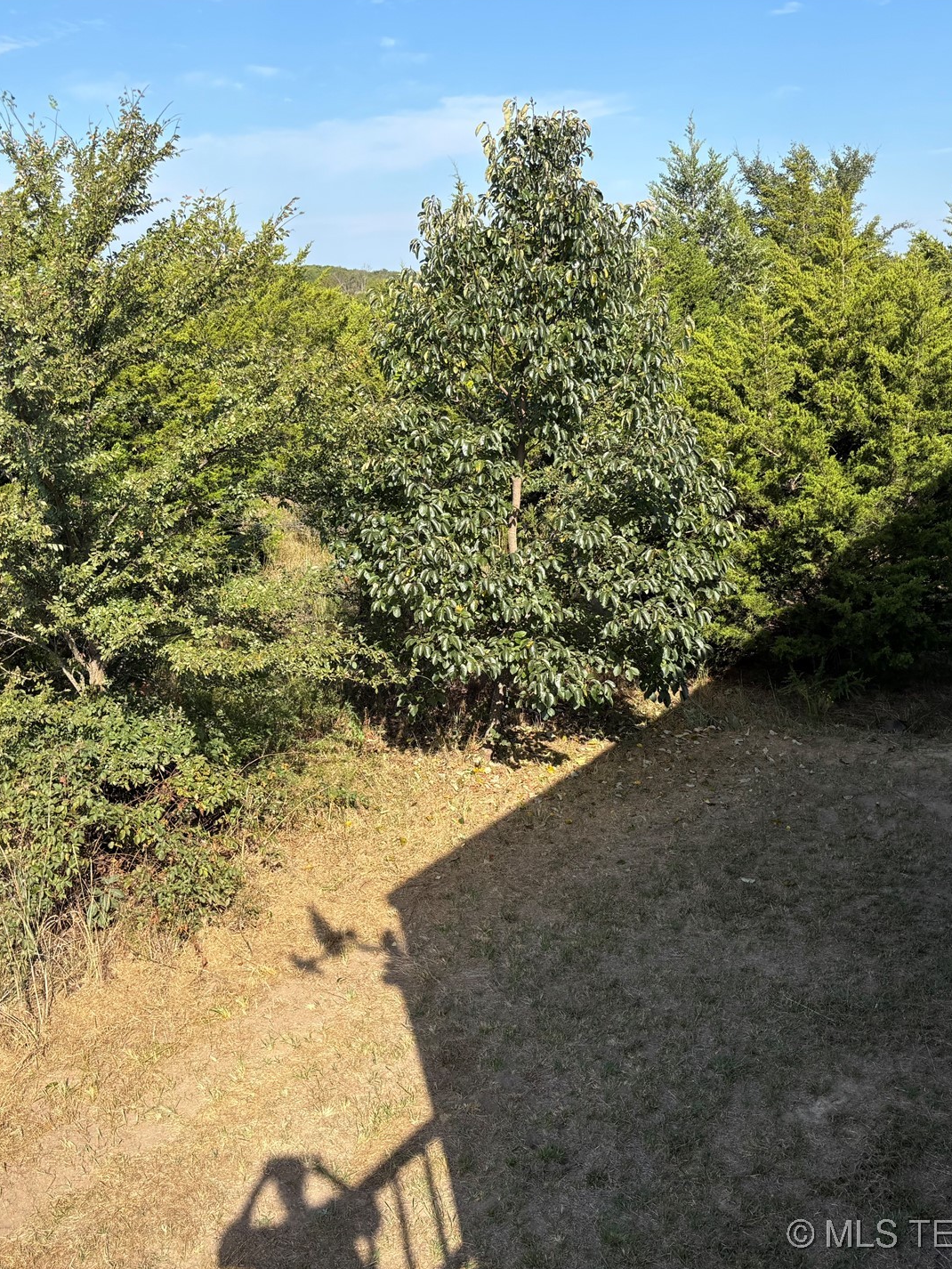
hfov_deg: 40.7
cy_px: 631
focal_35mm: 35
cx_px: 480
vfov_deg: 52.6
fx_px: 1283
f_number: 1.6
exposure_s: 1/1543
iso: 50
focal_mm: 5.96
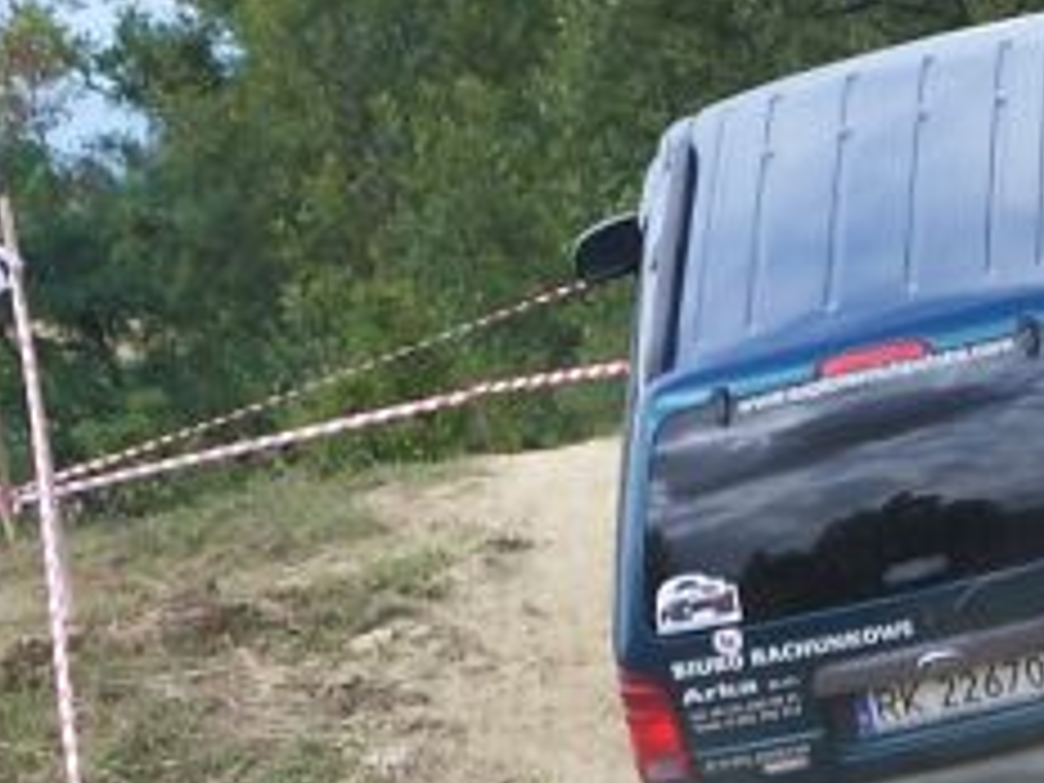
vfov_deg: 3.7
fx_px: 12154
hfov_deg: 4.9
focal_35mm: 403
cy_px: 752
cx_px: 1134
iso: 80
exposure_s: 1/400
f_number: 3.2
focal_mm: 19.4
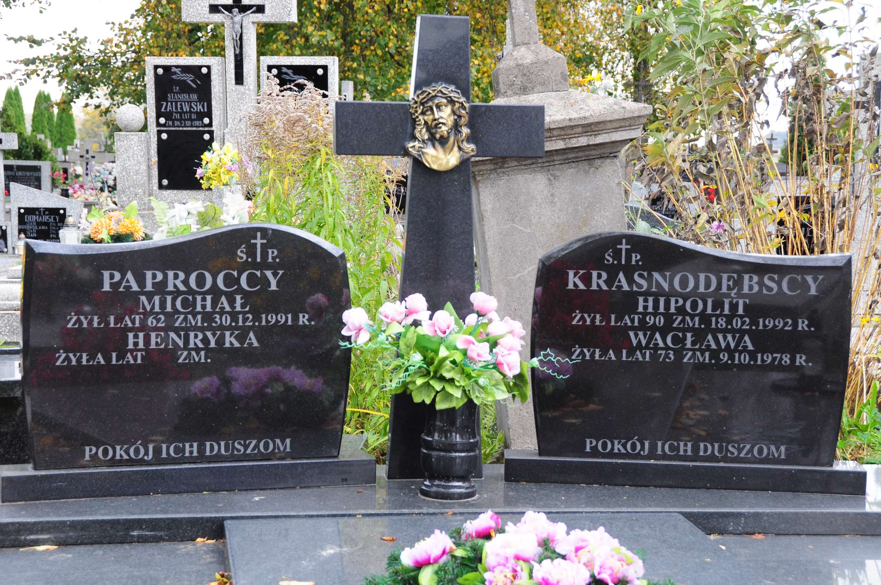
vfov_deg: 18.1
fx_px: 1833
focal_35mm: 75
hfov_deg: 27.0
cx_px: 440
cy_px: 292
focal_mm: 50
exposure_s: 1/125
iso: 400
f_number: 7.1
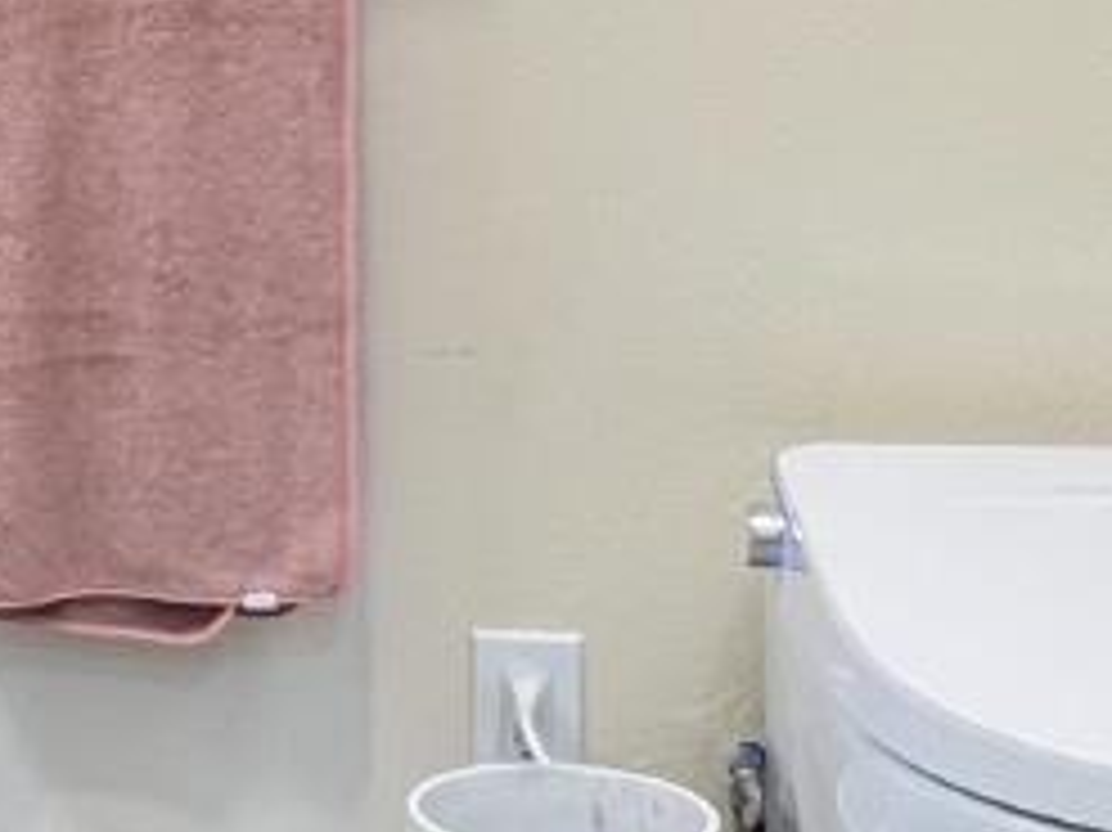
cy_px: 56
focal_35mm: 79
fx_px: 2537
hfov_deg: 23.2
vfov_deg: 18.3
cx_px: -108
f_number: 1.8
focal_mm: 1.57
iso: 160
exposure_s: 1/60
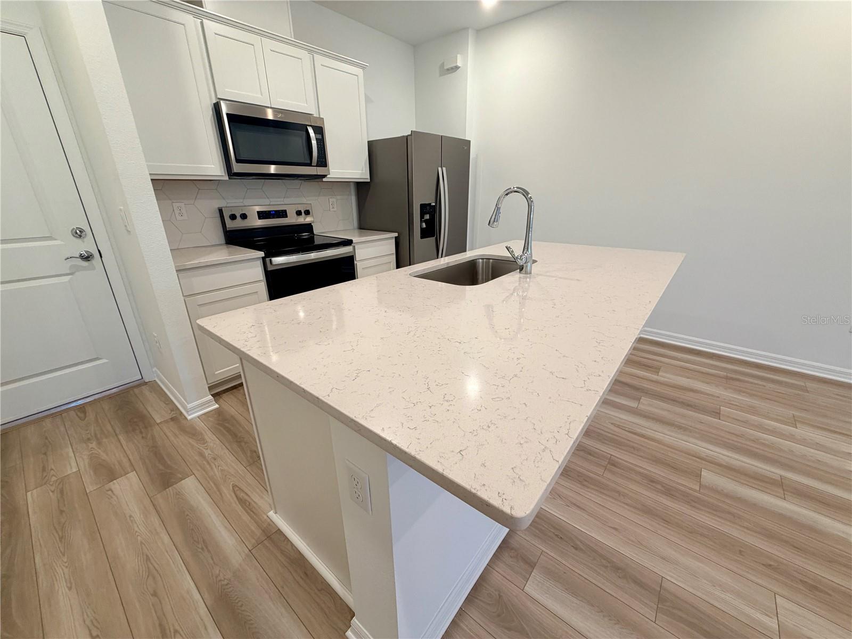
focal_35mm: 14
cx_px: 426
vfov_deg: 85.7
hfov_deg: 102.1
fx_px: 345
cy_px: 320
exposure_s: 1/120
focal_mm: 2.22
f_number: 2.2
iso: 200
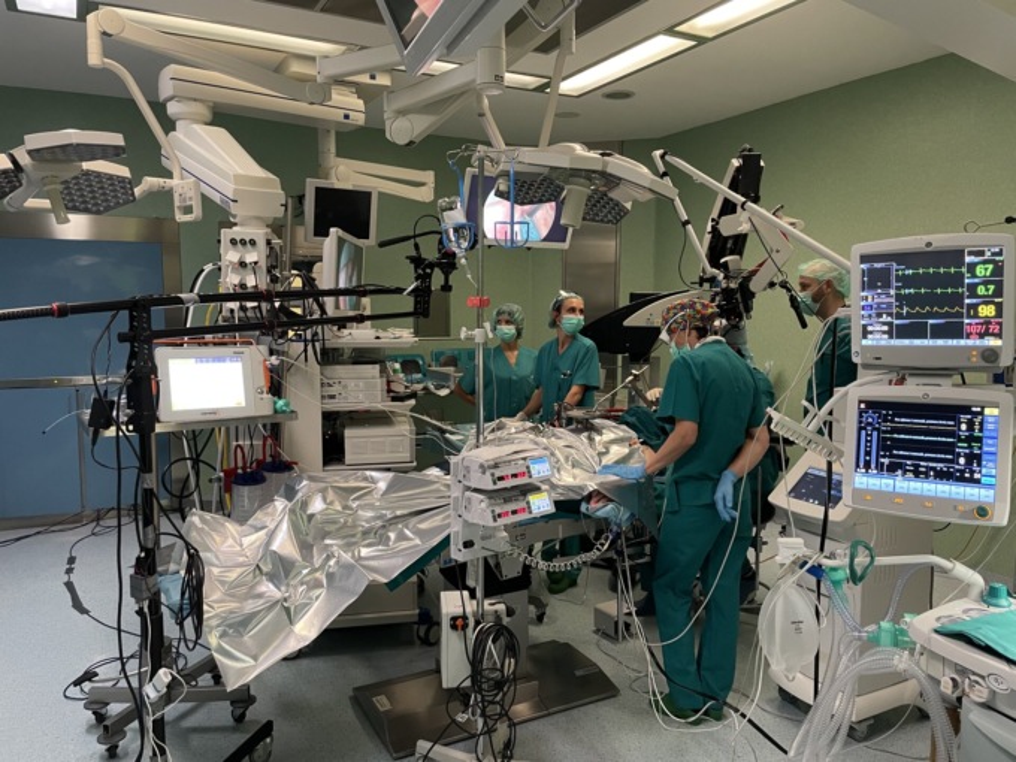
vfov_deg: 53.1
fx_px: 763
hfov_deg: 67.3
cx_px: 508
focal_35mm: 26
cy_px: 381
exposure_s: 1/50
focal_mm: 4.2
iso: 500
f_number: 1.6
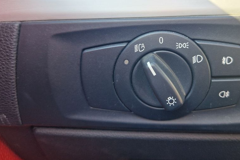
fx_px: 213
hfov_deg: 57.9
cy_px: 55
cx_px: 152
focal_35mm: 32
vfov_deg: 40.7
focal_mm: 5.4
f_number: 1.8
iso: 125
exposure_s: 1/100
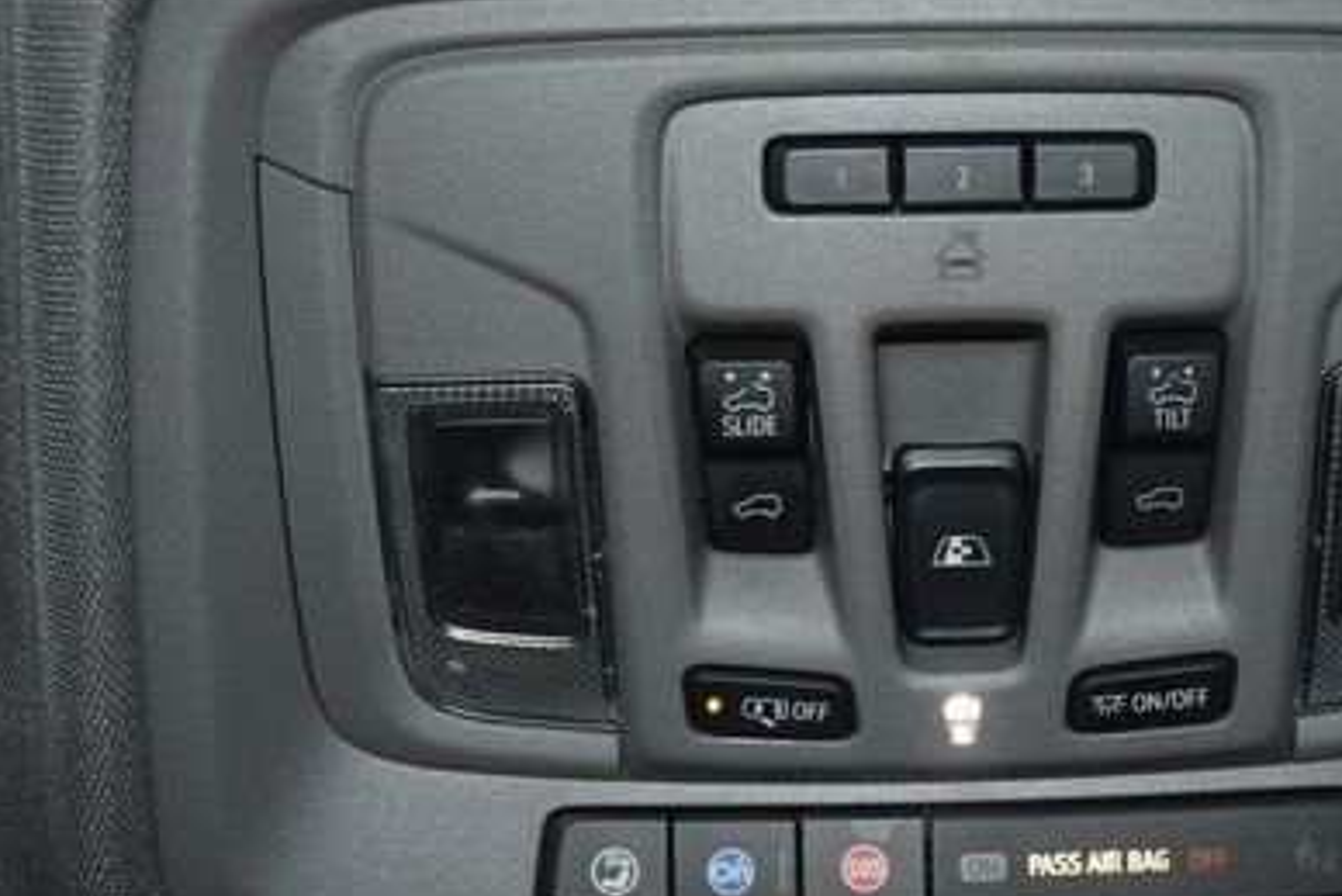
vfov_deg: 20.4
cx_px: 962
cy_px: 490
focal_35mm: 67
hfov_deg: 29.8
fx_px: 2492
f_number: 3.8
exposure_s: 1/50
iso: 450
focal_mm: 27
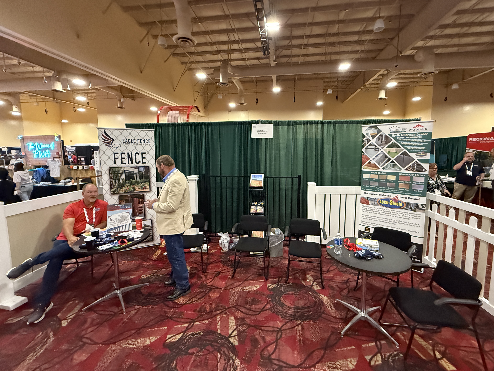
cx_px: 258
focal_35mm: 15
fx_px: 214
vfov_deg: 81.7
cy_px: 174
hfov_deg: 98.1
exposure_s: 1/60
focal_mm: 2.22
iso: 800
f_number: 2.2
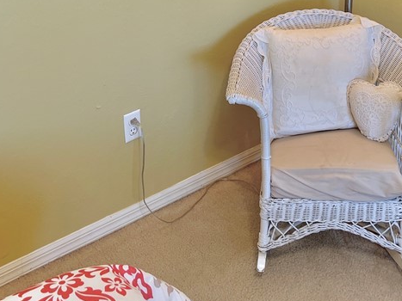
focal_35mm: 57
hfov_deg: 33.7
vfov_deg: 24.2
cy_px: -17
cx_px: 237
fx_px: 662
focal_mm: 5.7
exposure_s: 1/120
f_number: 1.5
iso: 100
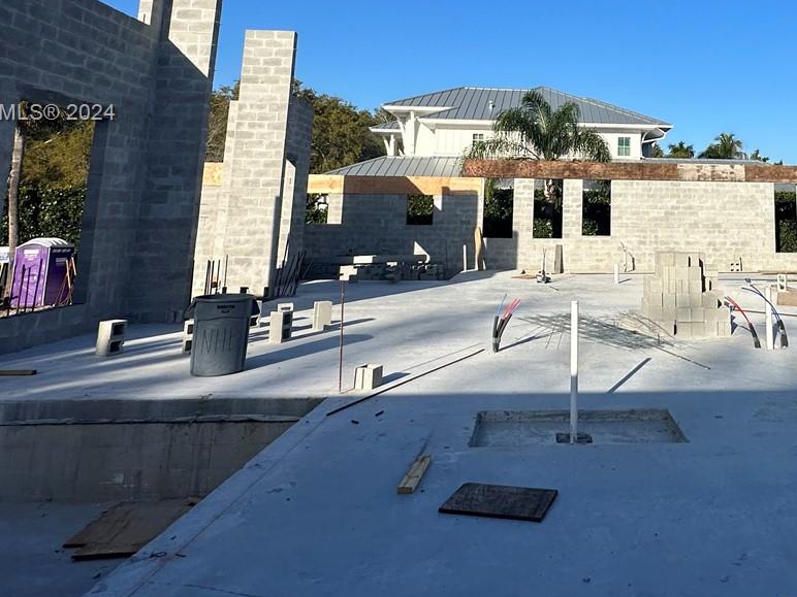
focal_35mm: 29
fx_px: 668
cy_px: 114
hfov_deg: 58.0
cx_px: 611
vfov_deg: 45.6
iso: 50
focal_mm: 2.22
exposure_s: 1/3300
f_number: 2.2
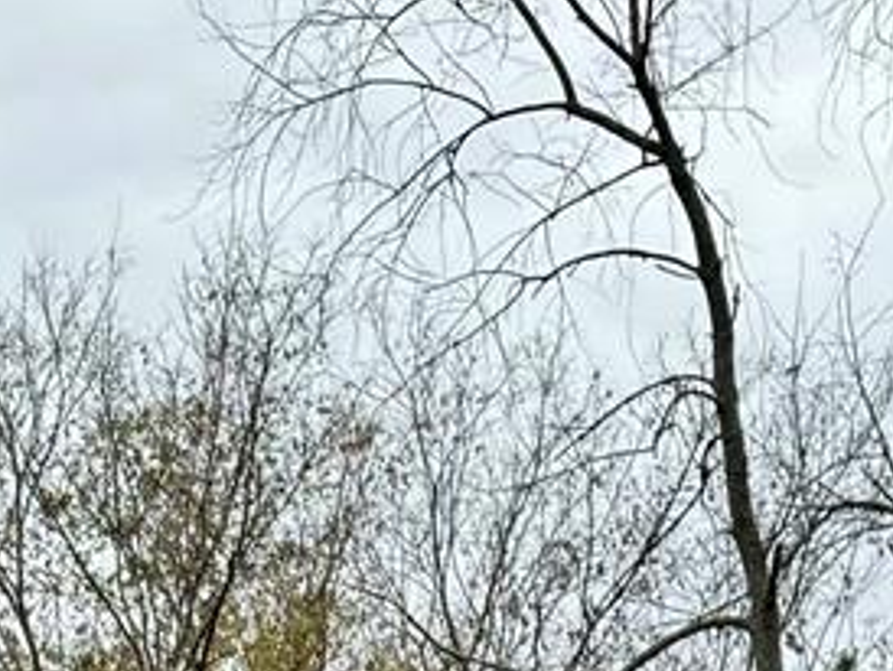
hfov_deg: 13.6
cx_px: -274
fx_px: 3615
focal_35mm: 140
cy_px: 1713
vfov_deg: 9.3
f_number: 1.78
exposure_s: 1/832
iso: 80
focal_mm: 6.76
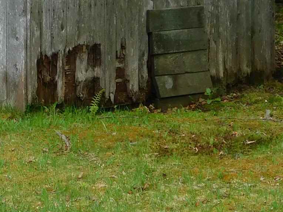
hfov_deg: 6.9
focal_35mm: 286
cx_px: 53
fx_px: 2338
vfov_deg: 5.2
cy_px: -72
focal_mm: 12.6
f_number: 4.3
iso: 125
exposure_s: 1/250
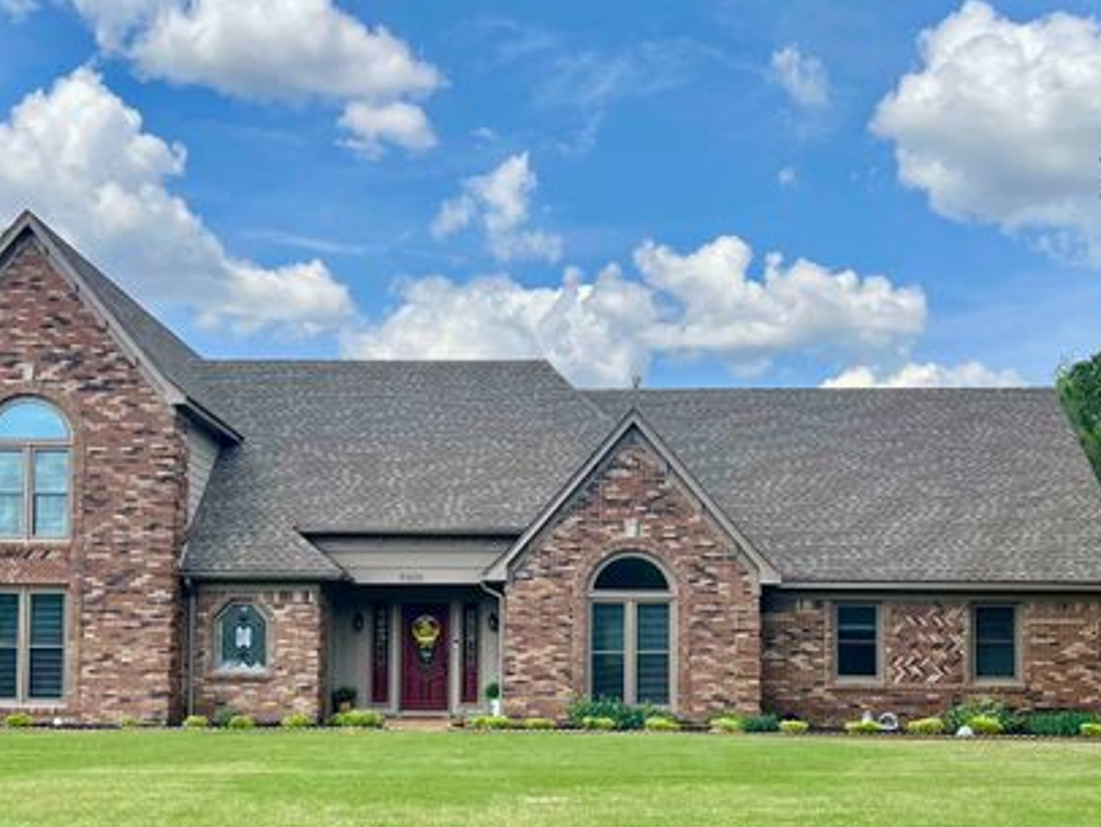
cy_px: 462
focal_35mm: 32
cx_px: 496
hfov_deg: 56.7
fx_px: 1018
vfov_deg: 44.1
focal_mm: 5.7
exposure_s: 1/2841
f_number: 1.5
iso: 50
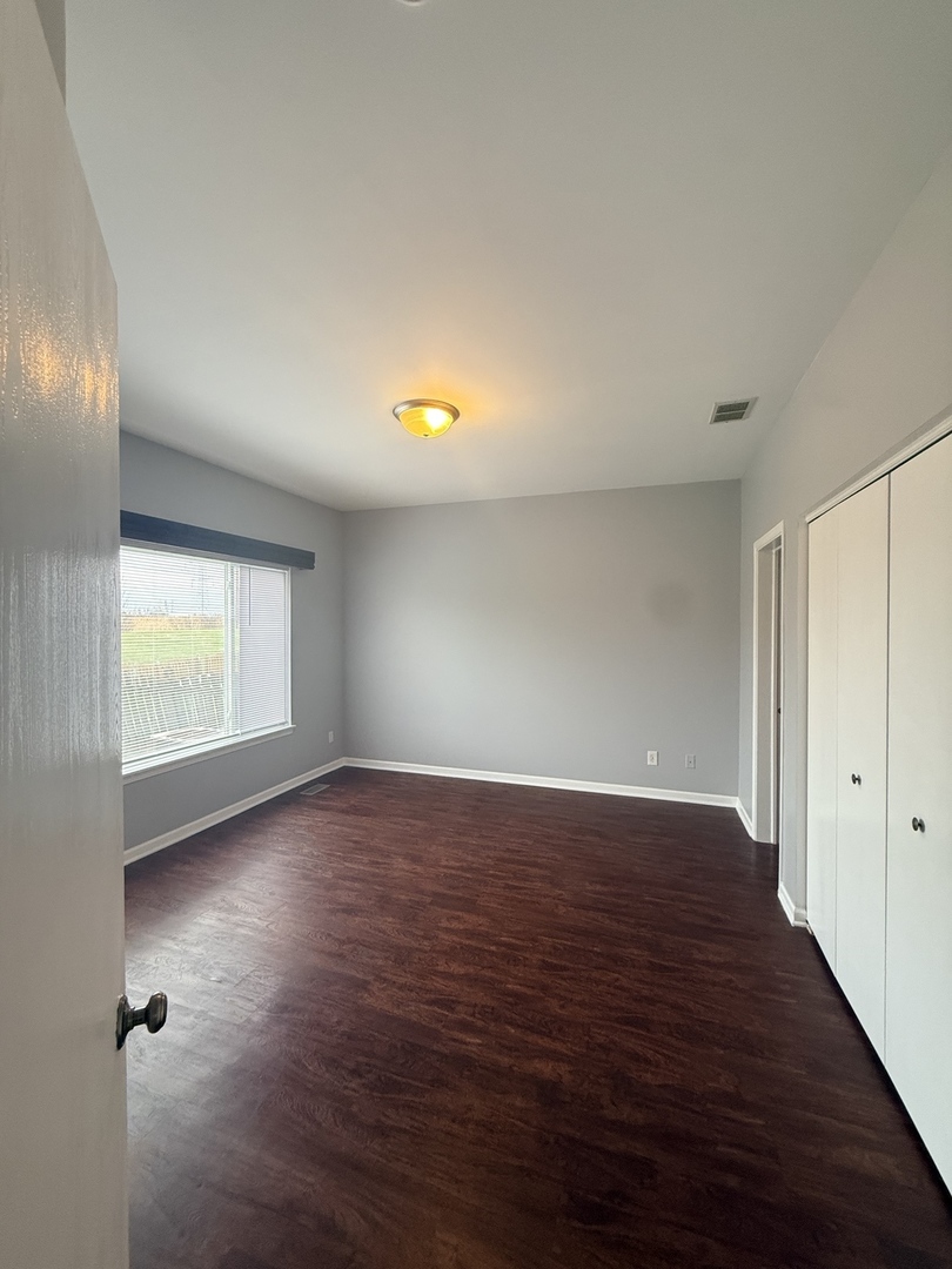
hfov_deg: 85.7
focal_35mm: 14
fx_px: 513
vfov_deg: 102.1
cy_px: 634
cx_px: 476
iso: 320
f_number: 2.2
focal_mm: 2.22
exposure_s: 1/120
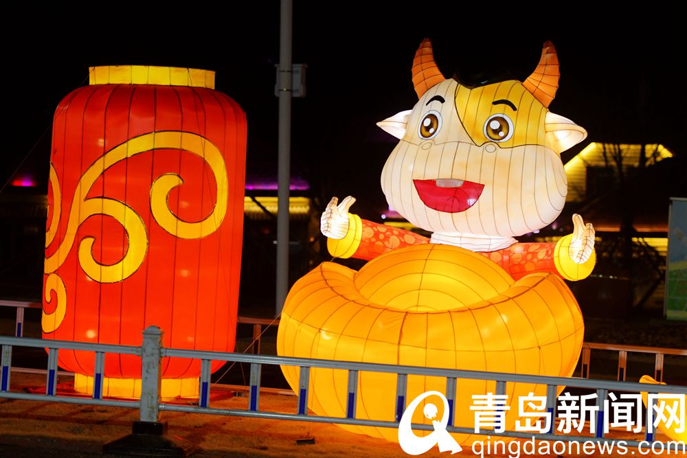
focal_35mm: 123
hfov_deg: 16.7
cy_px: 229
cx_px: 344
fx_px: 2347
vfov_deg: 11.1
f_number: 2.8
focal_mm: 82
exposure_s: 1/400
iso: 1250
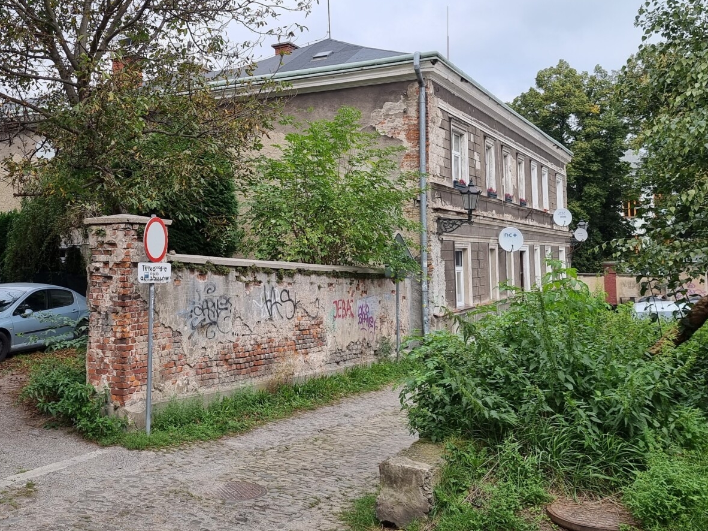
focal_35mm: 39
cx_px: 192
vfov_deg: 36.6
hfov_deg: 46.4
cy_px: 203
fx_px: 798
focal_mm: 6.7
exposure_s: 1/590
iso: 50
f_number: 1.8
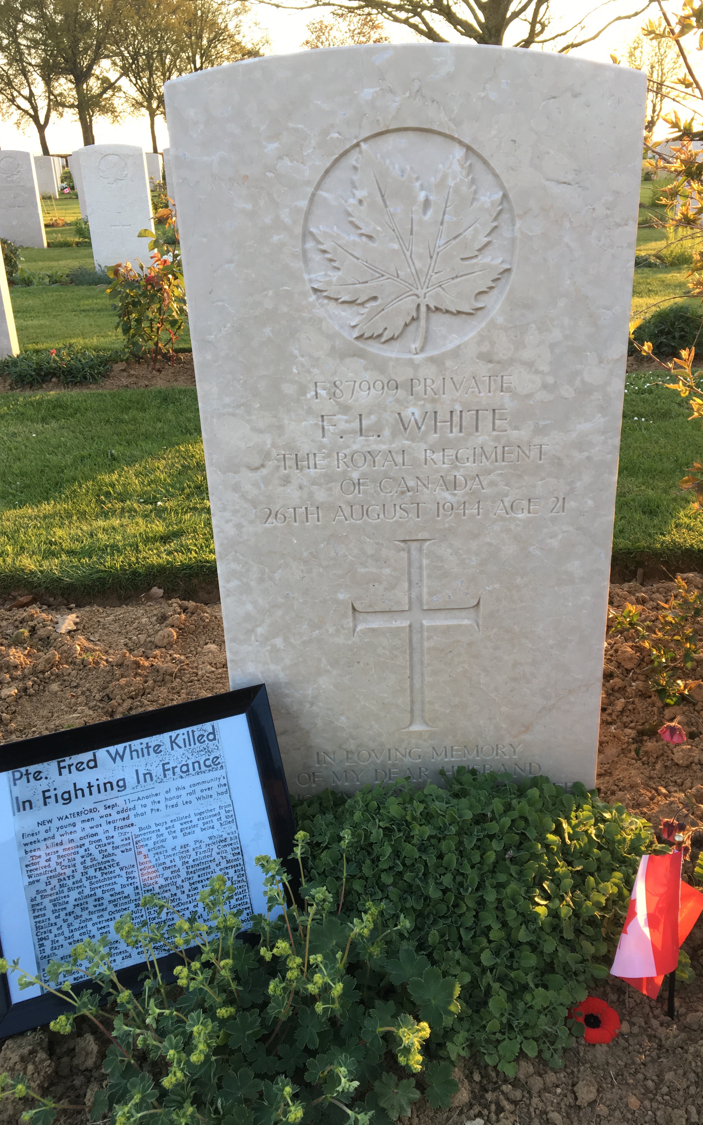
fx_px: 950
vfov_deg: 61.2
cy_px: 559
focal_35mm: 31
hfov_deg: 40.5
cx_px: 392
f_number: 2.2
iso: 32
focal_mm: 4.15
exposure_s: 1/100
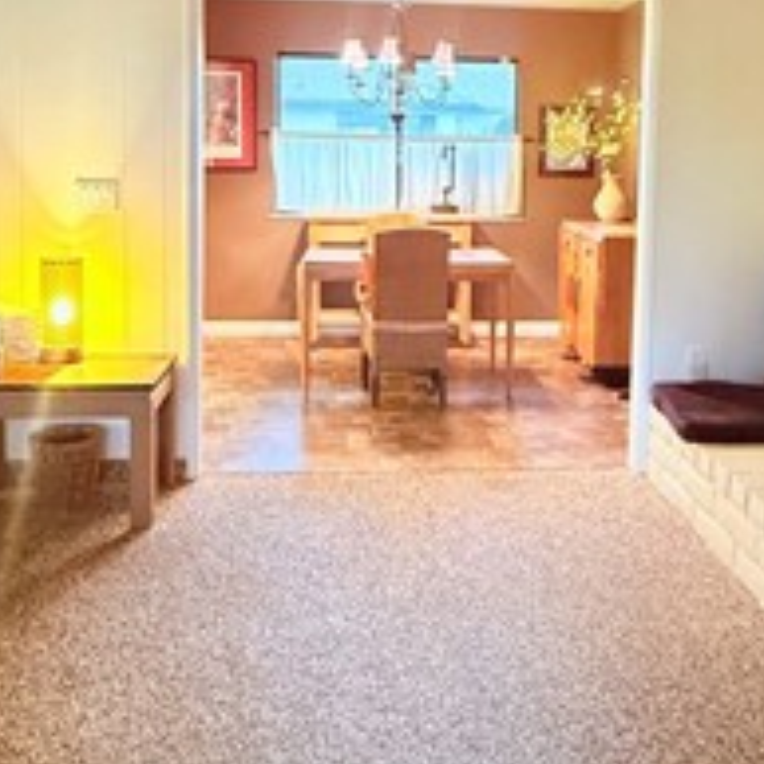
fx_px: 1024
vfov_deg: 40.3
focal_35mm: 41
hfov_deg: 40.6
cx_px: 479
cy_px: 245
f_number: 2.2
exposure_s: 1/40
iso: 1250
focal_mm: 2.22
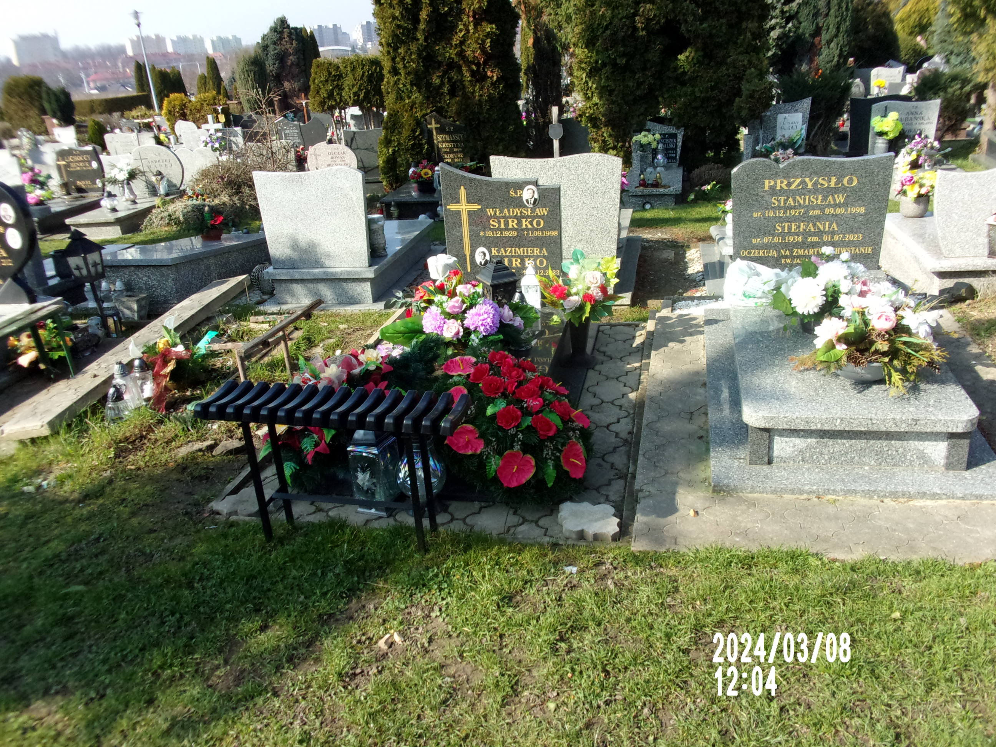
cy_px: 374
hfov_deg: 63.4
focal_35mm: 28
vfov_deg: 49.7
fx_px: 806
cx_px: 498
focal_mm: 5.1
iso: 200
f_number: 10.8
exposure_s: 1/100
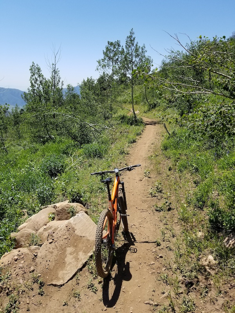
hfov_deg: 53.1
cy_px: 156
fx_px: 235
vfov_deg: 67.3
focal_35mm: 26
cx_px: 118
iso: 50
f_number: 1.7
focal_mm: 4.25
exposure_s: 1/2696
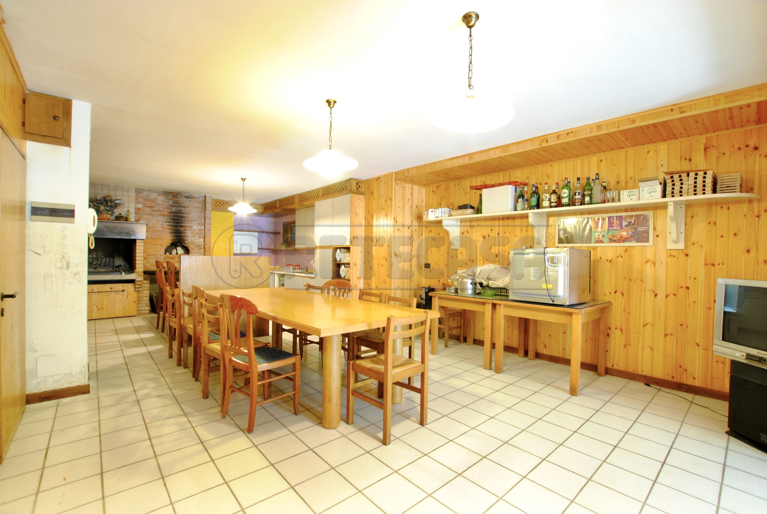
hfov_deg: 100.3
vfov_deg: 77.5
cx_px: 384
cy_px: 257
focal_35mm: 15
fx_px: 320
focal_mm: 10
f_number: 8
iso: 200
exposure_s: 2
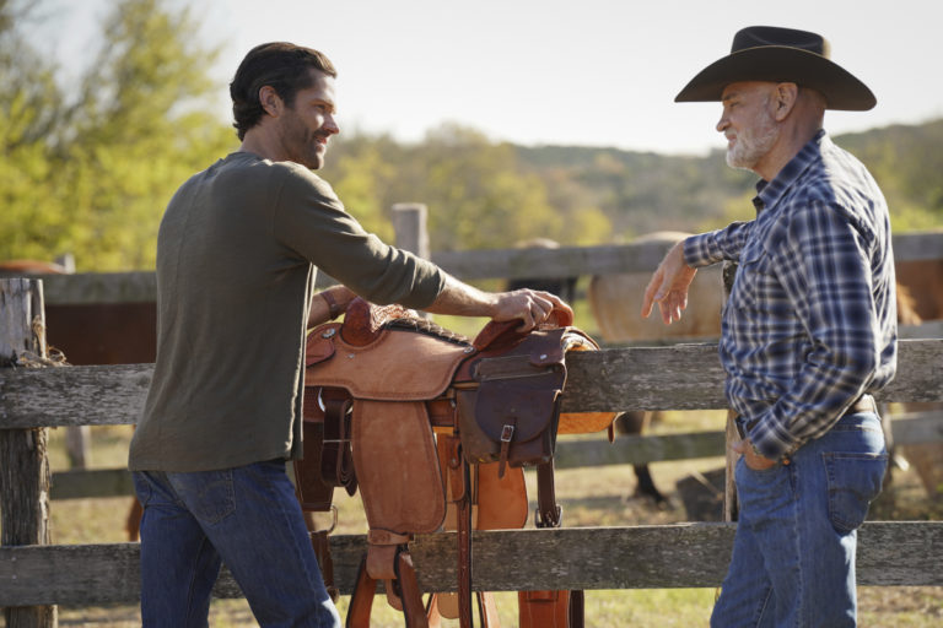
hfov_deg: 16.8
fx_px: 3195
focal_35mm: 122
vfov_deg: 11.2
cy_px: 314
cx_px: 472
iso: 125
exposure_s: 1/400
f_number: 4
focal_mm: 122
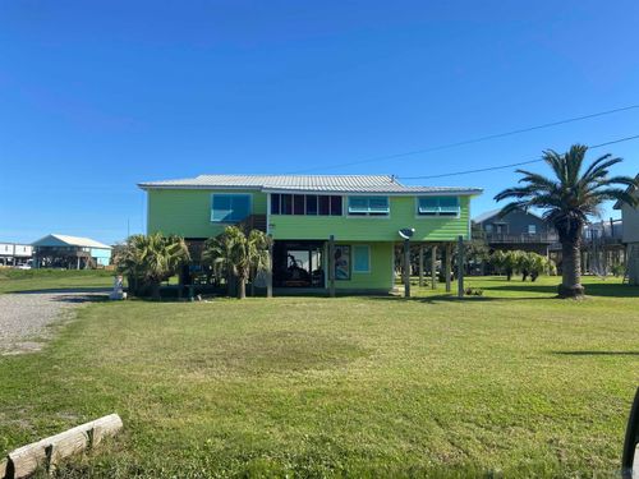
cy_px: 240
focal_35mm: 26
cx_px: 320
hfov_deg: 67.3
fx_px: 480
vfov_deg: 53.1
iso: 32
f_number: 1.8
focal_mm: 4.25
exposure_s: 1/2268
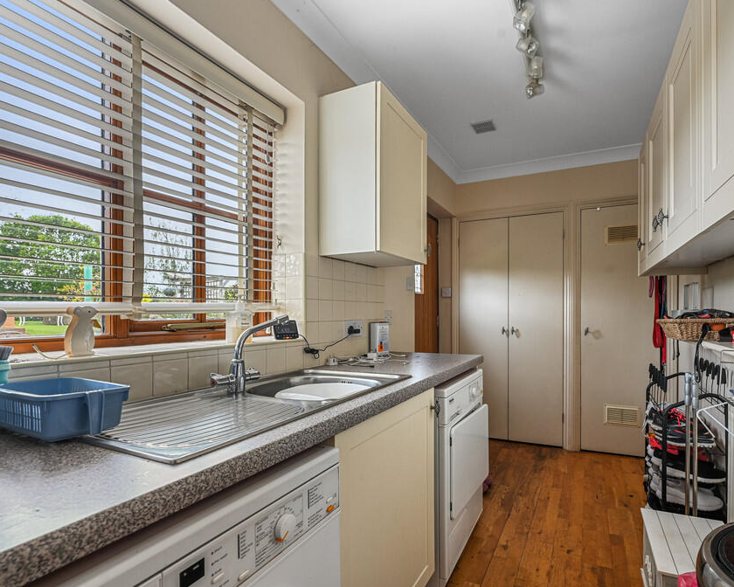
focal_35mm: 16
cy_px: 293
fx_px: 348
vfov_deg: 80.4
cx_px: 435
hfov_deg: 92.1
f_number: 8
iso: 400
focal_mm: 14
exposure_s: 1.6
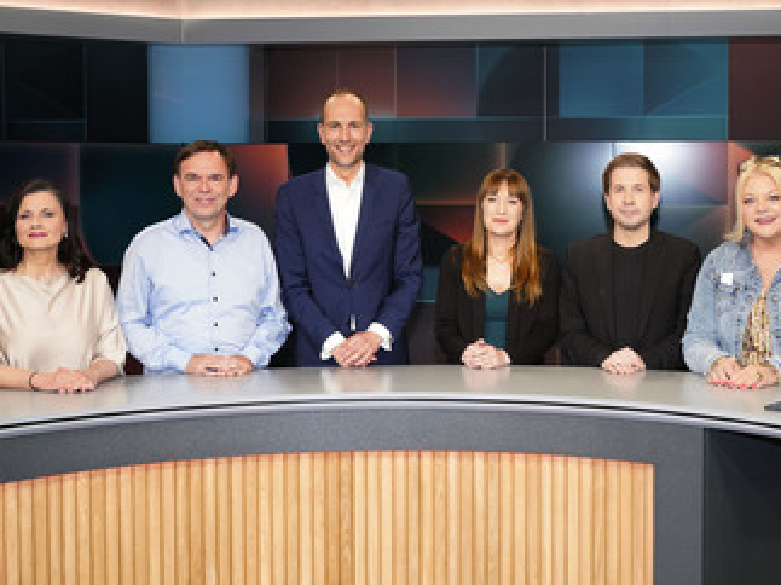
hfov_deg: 40.1
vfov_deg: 30.8
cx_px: 497
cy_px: 329
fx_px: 1060
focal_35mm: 47
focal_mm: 35
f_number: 5
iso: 2000
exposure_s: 1/160
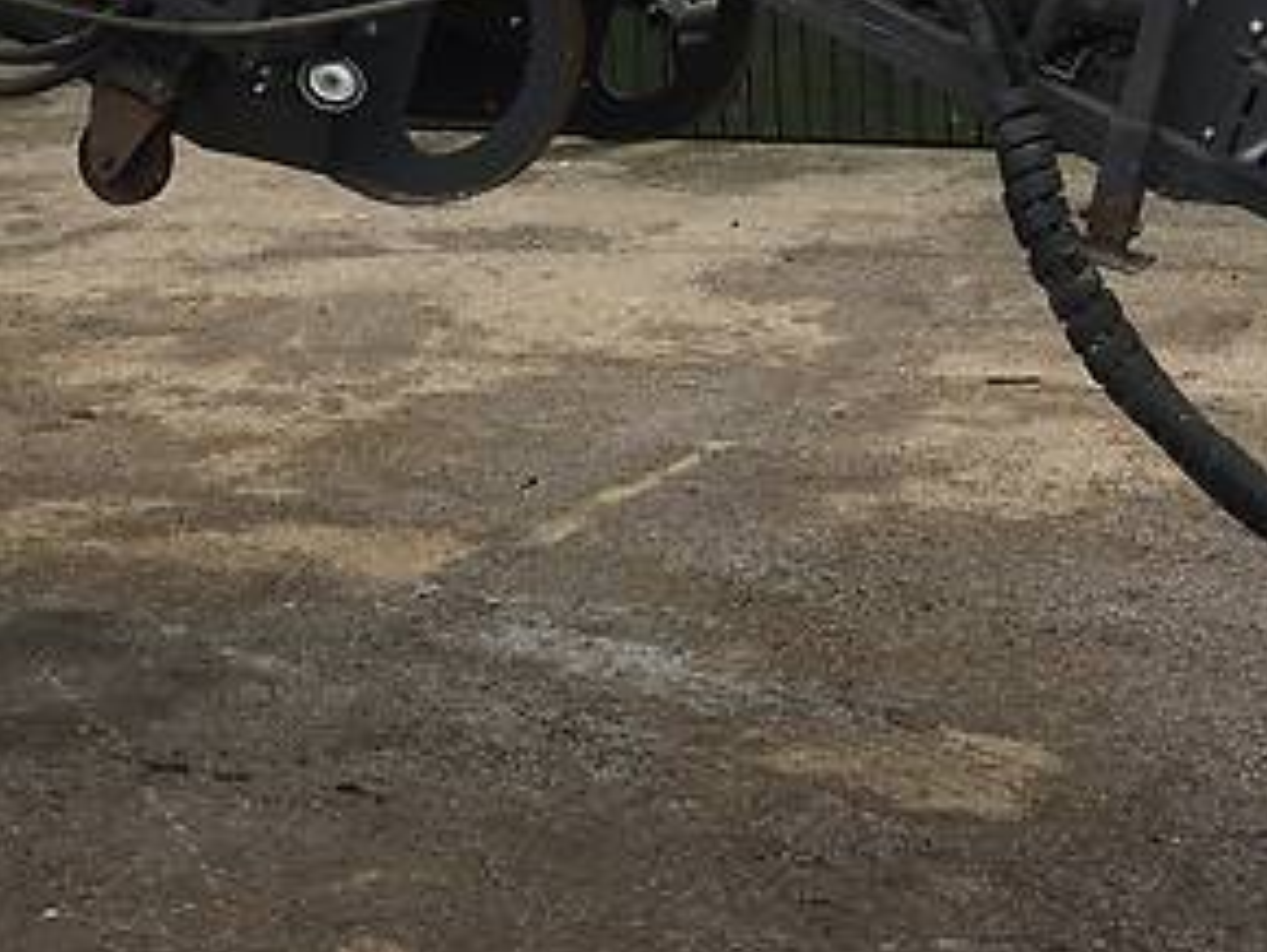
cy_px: -70
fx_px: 2931
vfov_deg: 17.9
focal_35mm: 80
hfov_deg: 24.2
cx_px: 341
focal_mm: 4.2
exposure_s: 1/334
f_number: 2.2
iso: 25
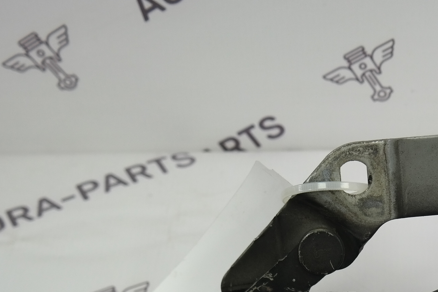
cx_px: 384
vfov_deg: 15.9
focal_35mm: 83
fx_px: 1010
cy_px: 332
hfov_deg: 23.9
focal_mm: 24
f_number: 4
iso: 200
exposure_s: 1/100
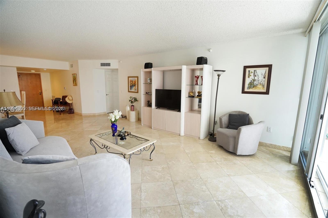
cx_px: 164
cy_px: 109
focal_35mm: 16
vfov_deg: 73.7
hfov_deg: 96.7
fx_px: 146
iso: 1000
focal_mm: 16
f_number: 6.3
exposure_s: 1/60
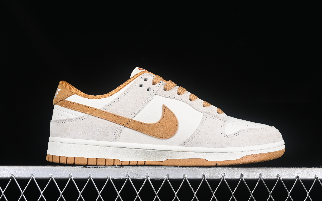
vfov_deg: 16.9
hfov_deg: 26.8
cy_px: 102
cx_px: 161
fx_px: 676
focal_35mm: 77
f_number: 8
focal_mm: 50
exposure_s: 1/80
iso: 160
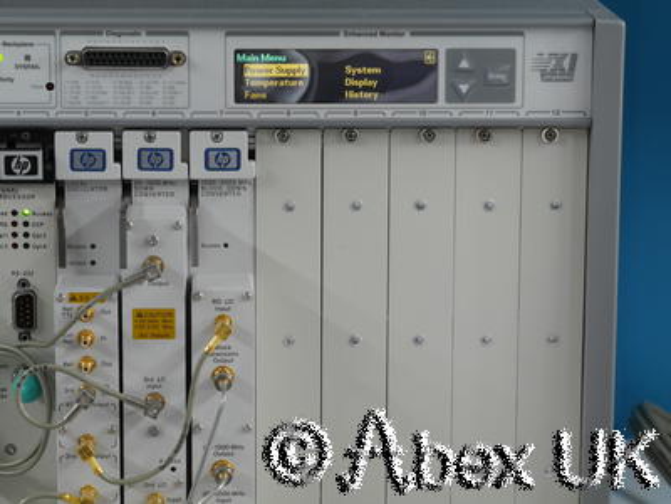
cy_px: 252
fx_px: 2675
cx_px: 336
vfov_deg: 10.7
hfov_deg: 14.3
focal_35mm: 138
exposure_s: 1/4
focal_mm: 69
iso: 400
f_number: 13
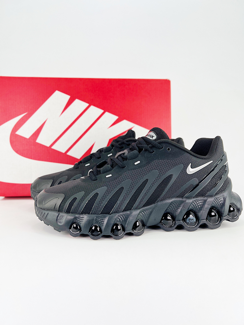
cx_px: 122
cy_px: 162
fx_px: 244
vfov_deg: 67.3
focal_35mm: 26
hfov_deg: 53.1
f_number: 1.5
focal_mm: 5.7
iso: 50
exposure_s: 1/873
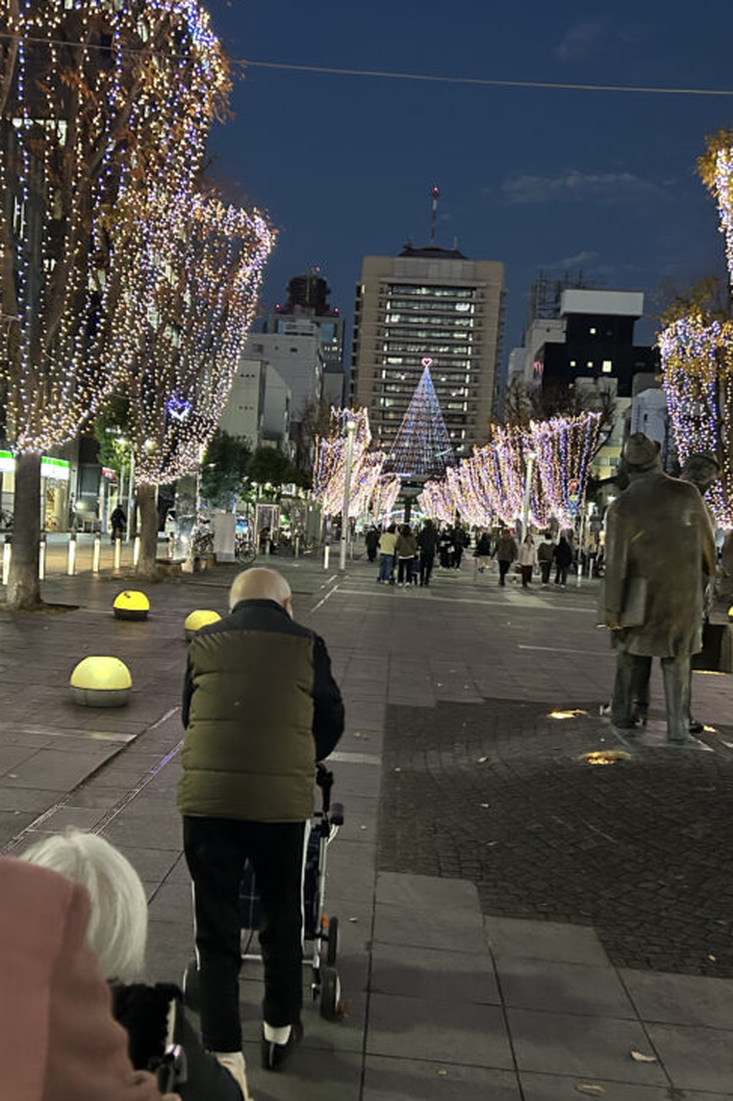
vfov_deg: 51.9
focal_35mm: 37
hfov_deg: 35.8
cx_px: 287
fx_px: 1130
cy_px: 560
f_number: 1.5
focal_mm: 5.7
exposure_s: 1/40
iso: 500
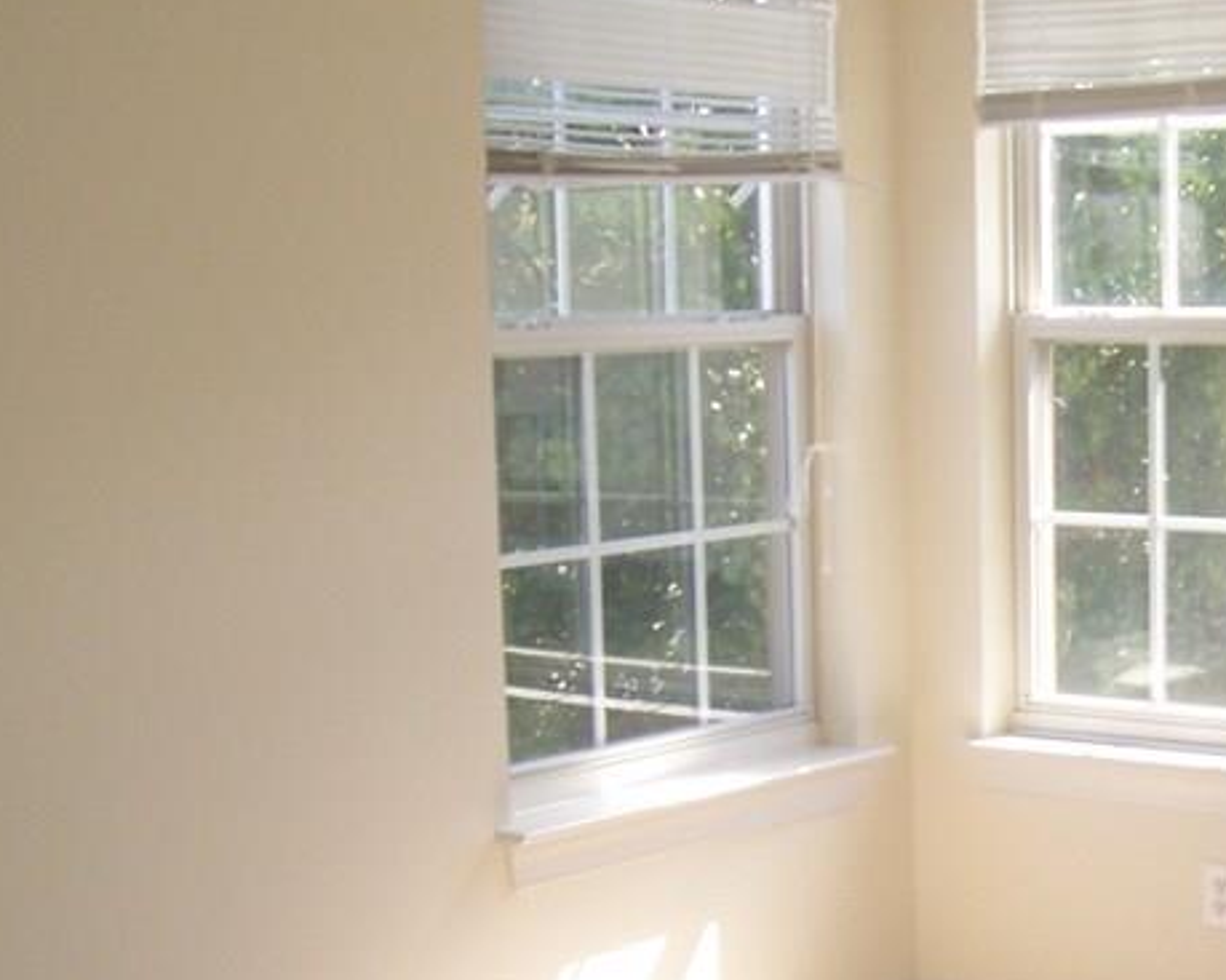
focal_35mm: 74
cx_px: 1135
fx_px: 2685
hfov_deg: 24.9
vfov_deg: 20.6
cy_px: 694
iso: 80
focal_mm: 5.6
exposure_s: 1/180
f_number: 2.7
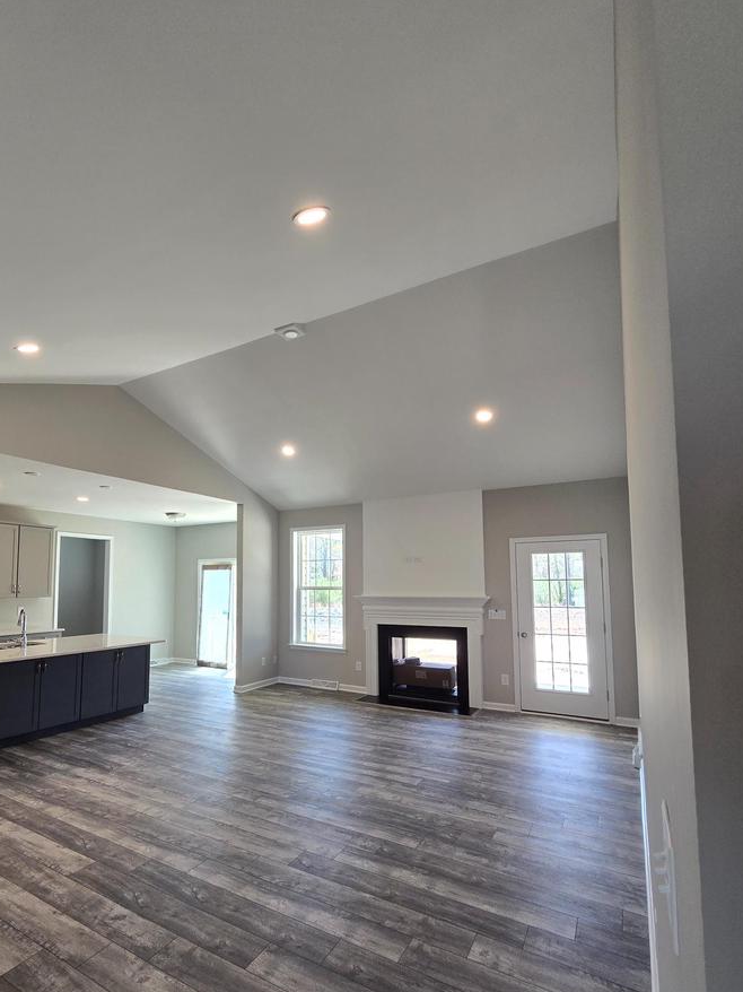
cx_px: 313
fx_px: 458
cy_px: 545
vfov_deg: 94.2
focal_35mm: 16
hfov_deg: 77.5
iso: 50
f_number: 2.2
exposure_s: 1/60
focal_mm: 2.2
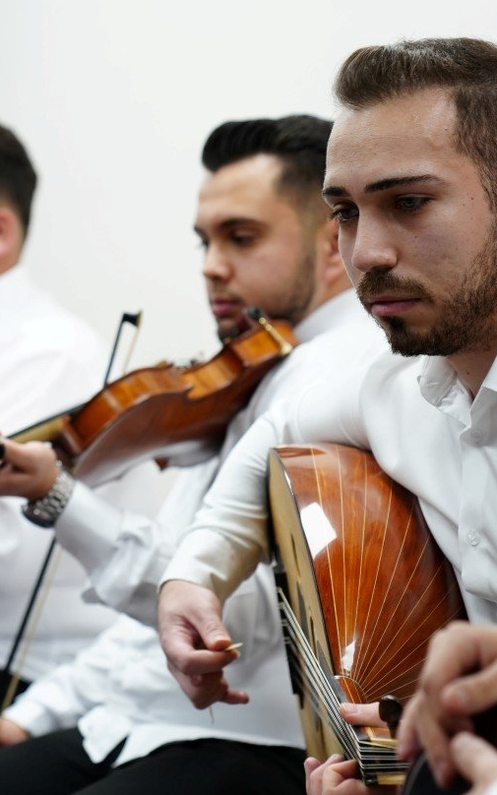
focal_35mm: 143
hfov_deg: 9.1
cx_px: 76
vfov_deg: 14.6
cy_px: 486
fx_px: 3099
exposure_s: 1/160
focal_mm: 70
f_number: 2.8
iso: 800
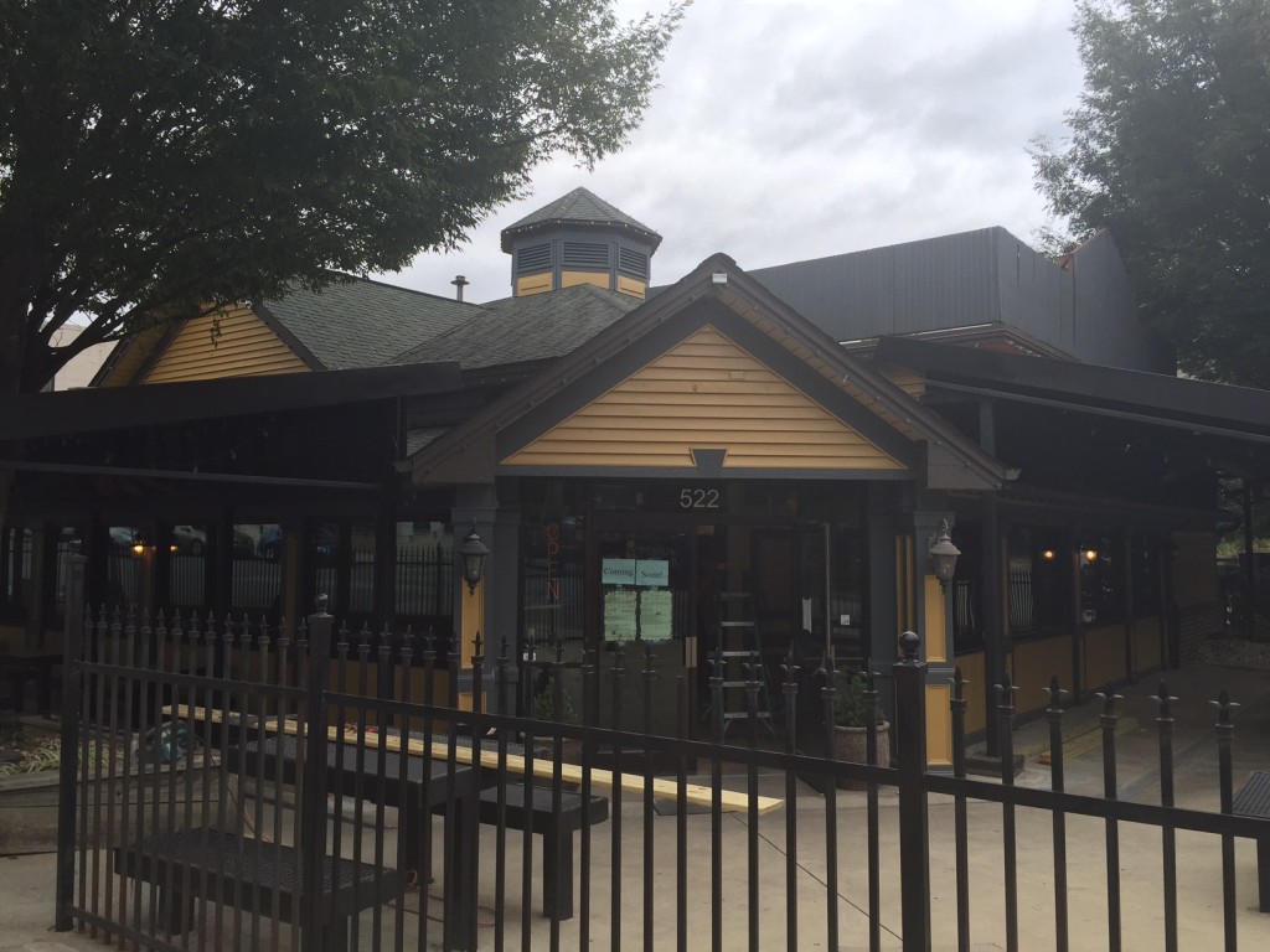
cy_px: 476
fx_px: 1064
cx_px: 635
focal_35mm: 29
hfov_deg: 61.7
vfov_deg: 48.2
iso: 32
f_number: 2.2
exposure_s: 1/471
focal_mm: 4.15
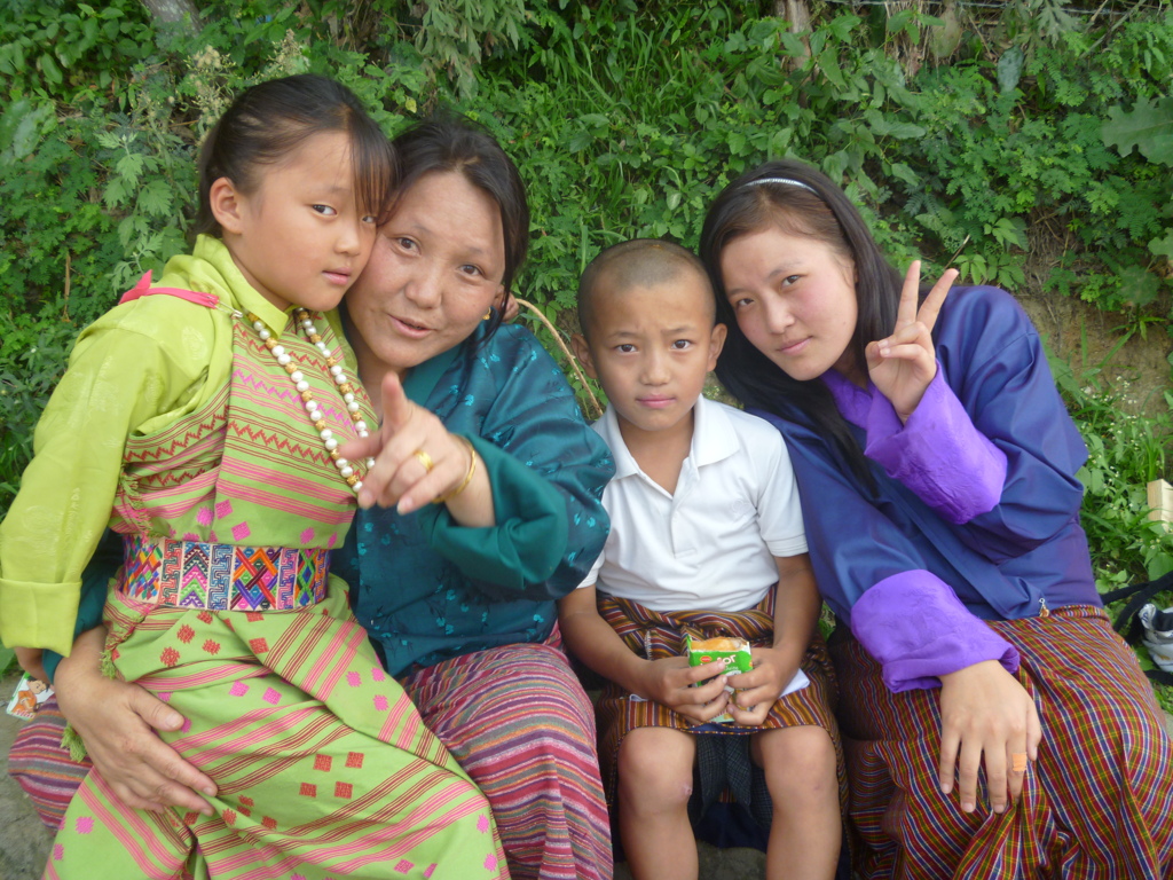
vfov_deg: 40.7
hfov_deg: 52.6
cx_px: 586
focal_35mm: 35
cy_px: 440
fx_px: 1186
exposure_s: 1/60
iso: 80
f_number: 3.5
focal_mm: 6.3
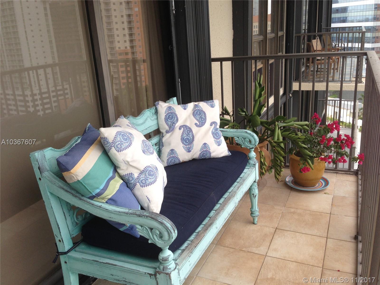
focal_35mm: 33
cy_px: 142
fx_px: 362
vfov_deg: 42.9
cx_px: 190
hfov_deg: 55.4
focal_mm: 4.13
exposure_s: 1/347
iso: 50
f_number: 2.4
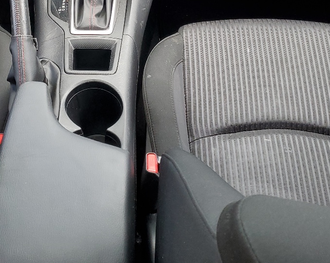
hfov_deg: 31.0
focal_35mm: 60
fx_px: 586
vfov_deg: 24.6
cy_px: 22
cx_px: 85
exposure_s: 1/120
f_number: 1.5
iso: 84
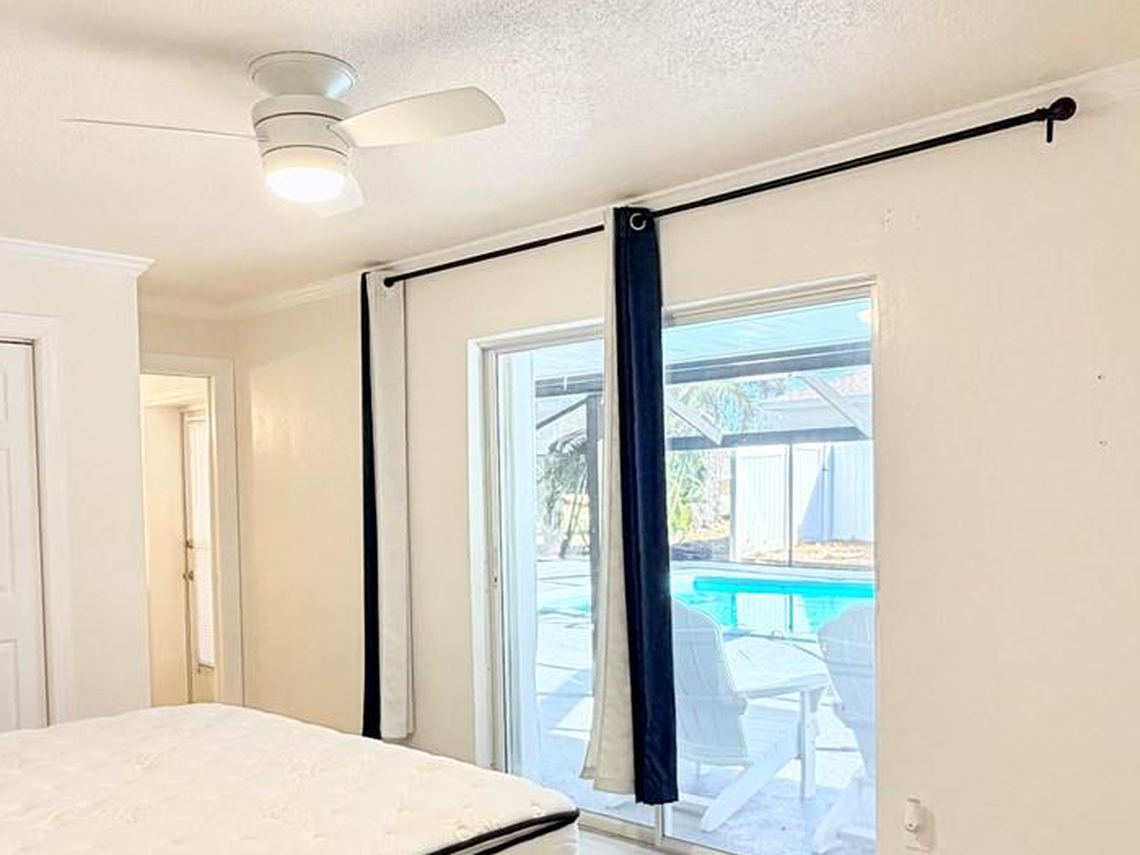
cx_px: 490
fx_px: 1054
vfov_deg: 43.8
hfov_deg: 56.6
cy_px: 533
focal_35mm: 32
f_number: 2.2
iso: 200
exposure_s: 1/60
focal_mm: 2.22
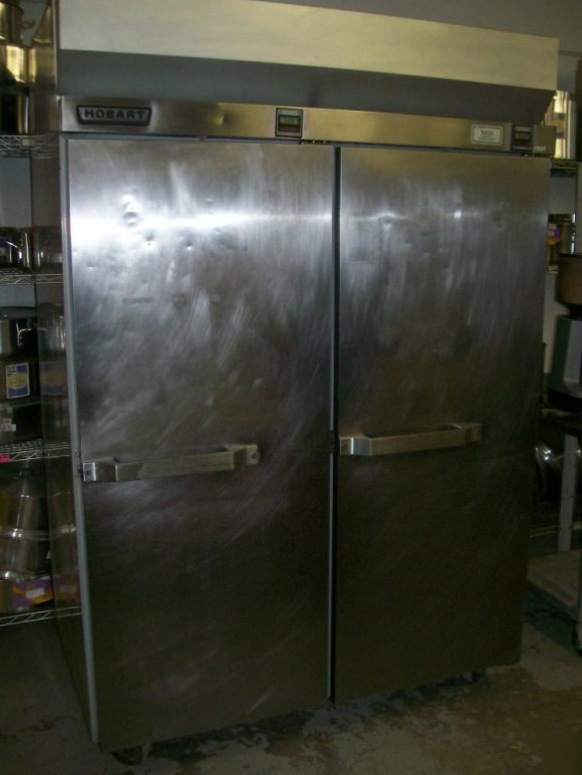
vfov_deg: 50.1
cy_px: 385
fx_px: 829
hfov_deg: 38.7
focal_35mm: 37
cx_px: 294
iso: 140
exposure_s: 1/64
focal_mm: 6
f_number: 2.7
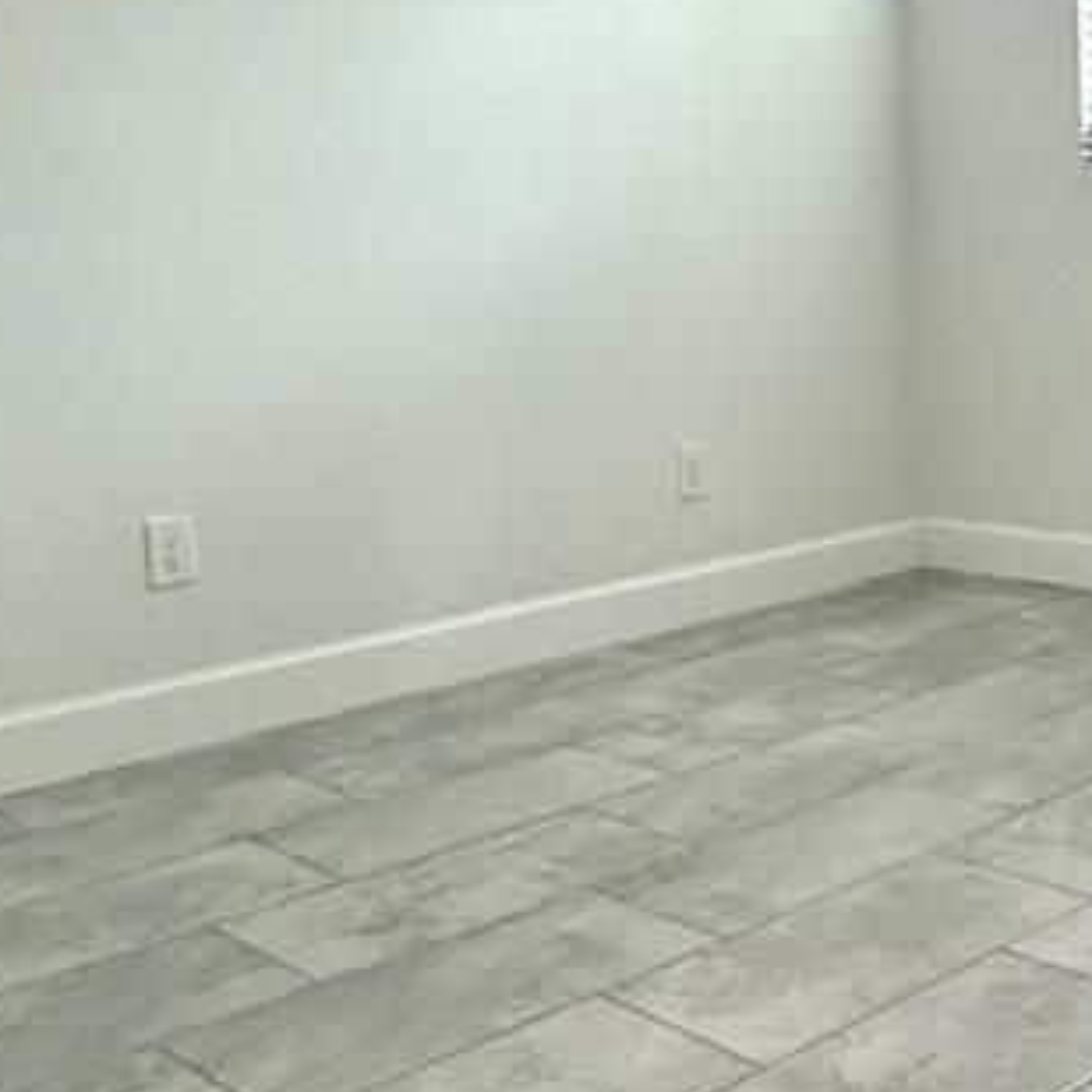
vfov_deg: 35.1
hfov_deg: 33.1
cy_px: 403
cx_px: 1028
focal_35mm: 48
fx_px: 1713
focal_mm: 2.22
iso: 160
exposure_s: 1/99
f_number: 2.2
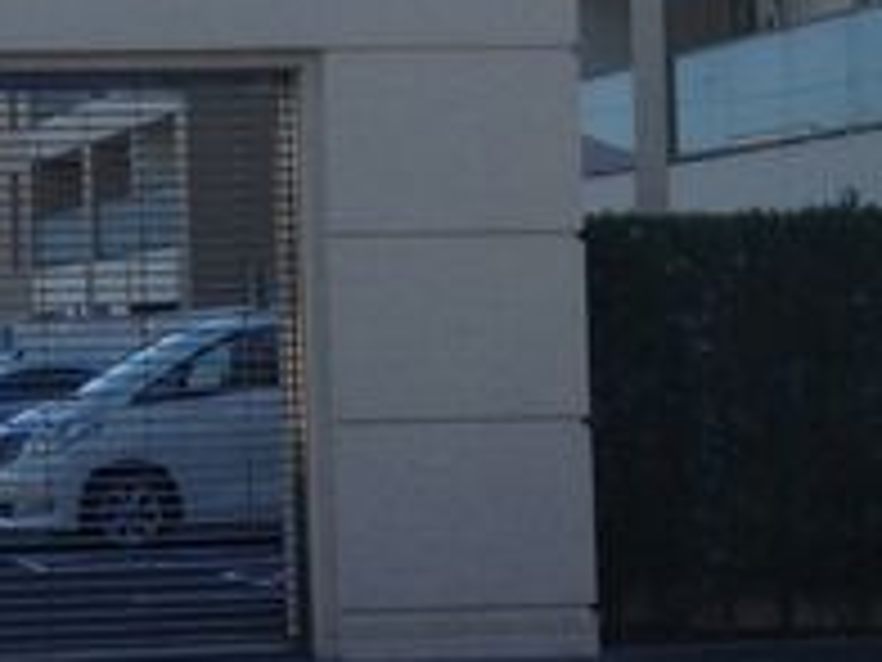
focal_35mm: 107
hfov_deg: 17.5
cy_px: 284
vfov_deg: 13.8
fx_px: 2726
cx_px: -180
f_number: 2.4
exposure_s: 1/1126
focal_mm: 4.28
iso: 50
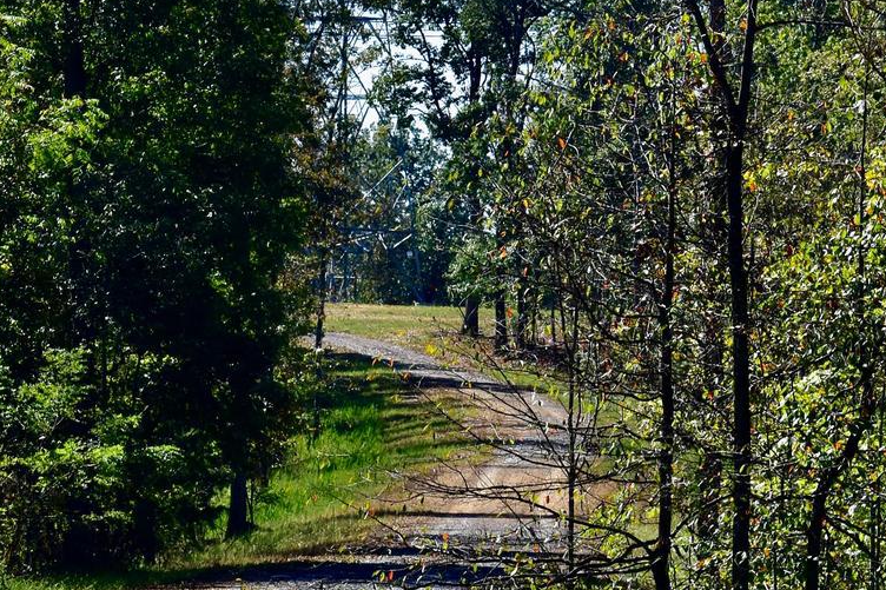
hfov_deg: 7.0
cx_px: 298
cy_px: 339
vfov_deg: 4.7
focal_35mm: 294
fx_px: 7234
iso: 360
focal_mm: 72
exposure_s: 1/500
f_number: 11
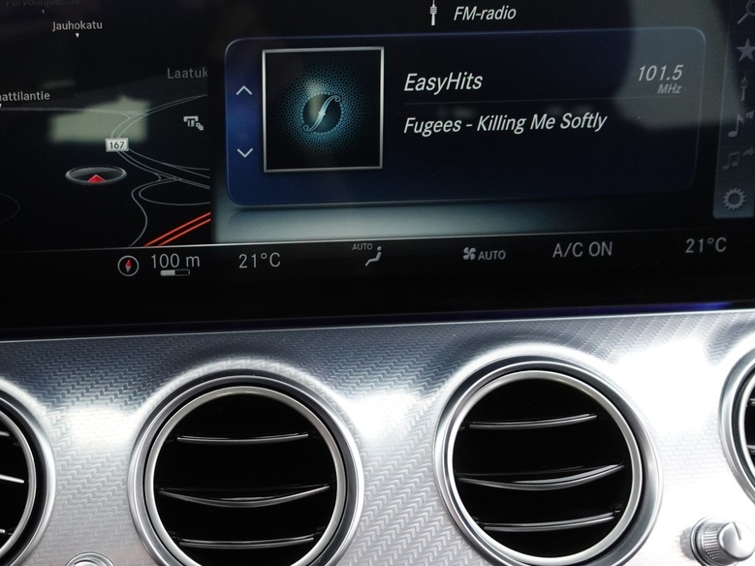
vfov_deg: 30.2
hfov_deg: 38.7
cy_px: 313
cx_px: 198
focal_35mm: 48
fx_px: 1047
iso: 800
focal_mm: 9.4
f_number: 1.8
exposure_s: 1/30
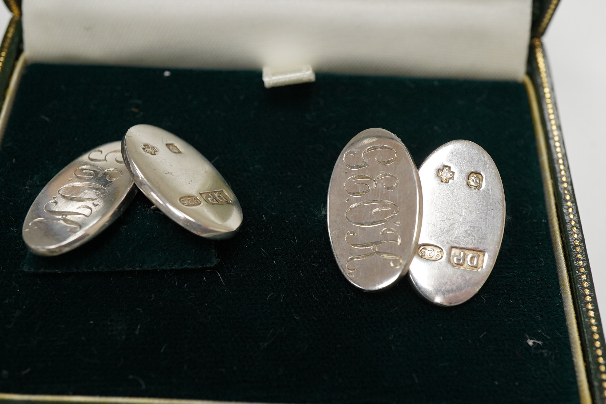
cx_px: 303
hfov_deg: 43.6
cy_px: 202
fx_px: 757
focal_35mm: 45
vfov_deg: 29.9
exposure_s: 1/125
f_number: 11
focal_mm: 30
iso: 1250
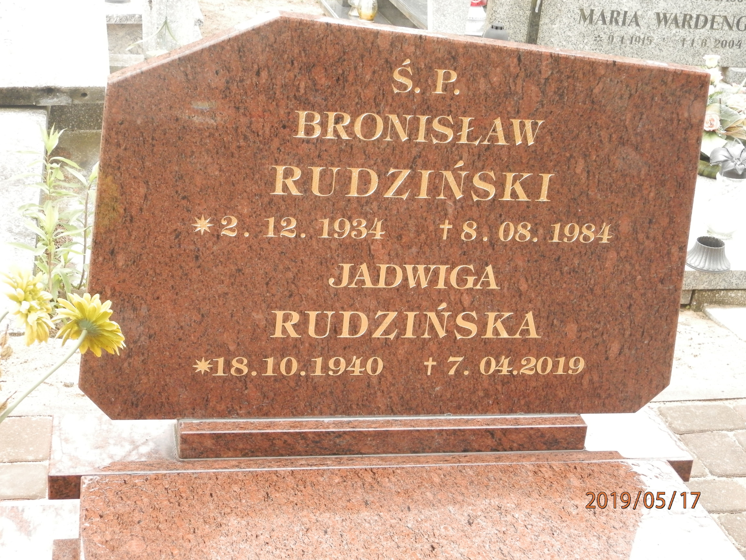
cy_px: 280
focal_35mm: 55
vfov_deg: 26.6
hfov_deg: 34.9
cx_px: 373
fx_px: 1185
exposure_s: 1/100
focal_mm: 9.9
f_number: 3.8
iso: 200
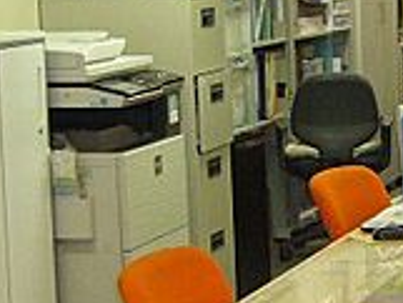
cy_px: 168
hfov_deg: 13.9
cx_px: 433
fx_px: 1619
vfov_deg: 10.7
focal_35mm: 139
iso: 250
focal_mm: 5.8
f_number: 2.8
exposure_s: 1/60
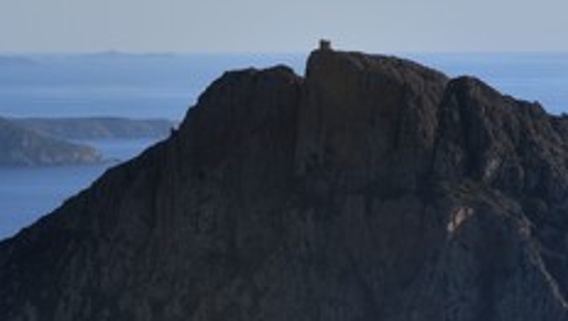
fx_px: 4281
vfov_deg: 4.3
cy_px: 238
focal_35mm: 284
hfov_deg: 7.6
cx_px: 154
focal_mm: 150
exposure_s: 1/1000
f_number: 11
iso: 400
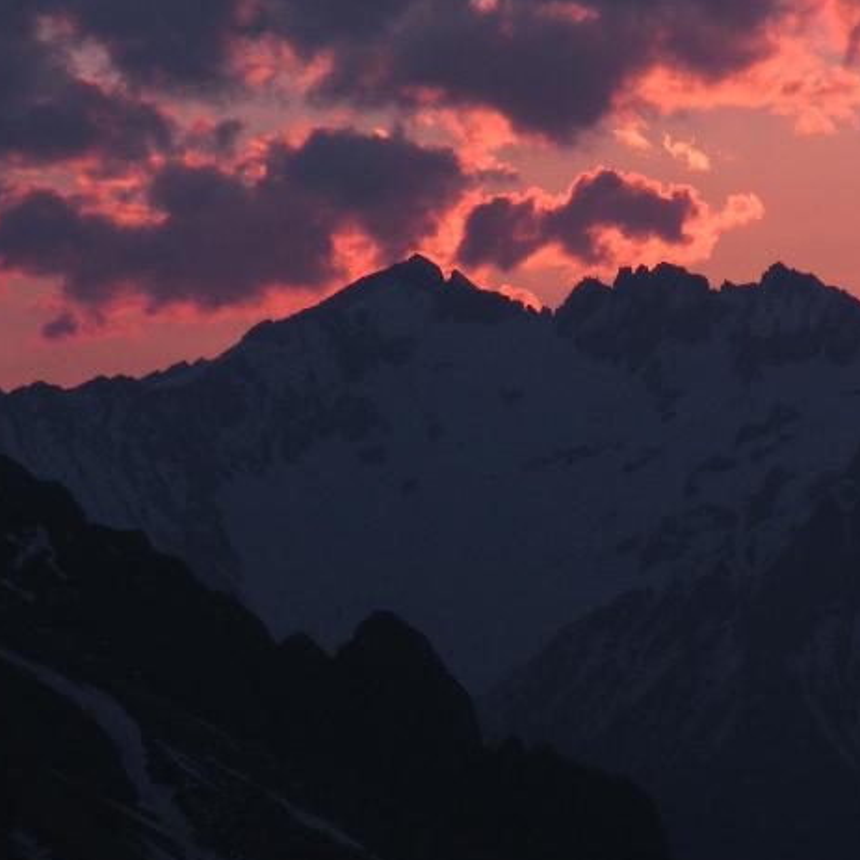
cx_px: 542
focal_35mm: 303
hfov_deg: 5.8
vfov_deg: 5.8
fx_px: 8517
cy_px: 175
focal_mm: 27.4
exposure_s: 1/190
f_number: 5.6
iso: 64
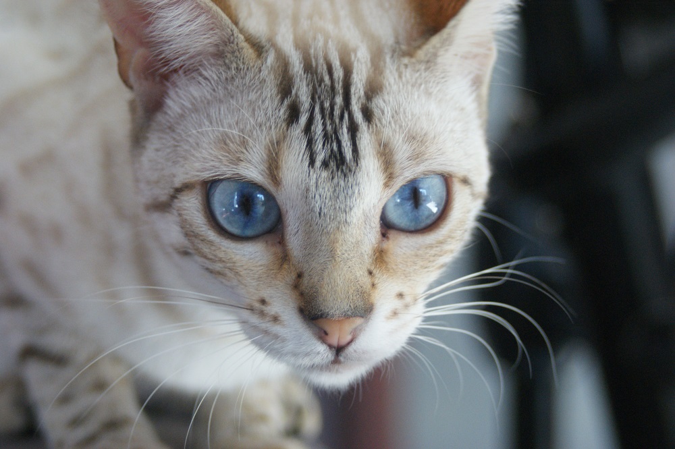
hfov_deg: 17.1
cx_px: 338
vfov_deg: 11.4
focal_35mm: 120
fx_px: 2248
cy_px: 224
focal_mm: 80
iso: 800
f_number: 5.6
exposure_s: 1/80
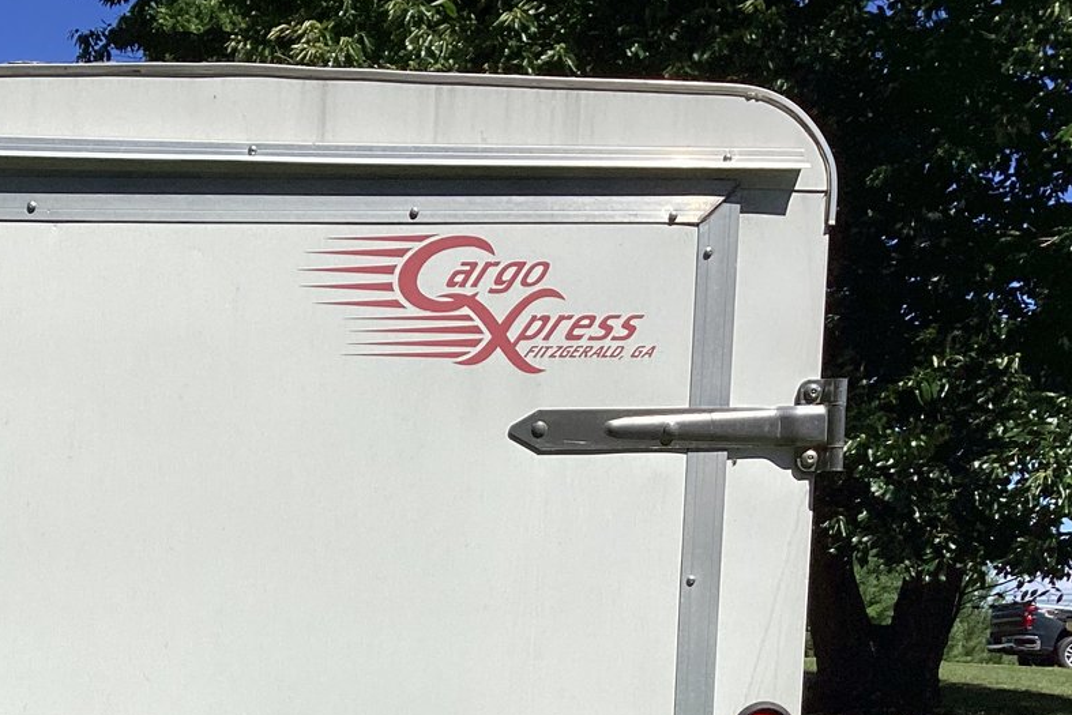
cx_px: 165
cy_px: 744
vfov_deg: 21.0
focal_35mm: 62
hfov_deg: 31.3
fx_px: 1846
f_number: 2.4
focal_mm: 3.3
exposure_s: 1/2551
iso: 25
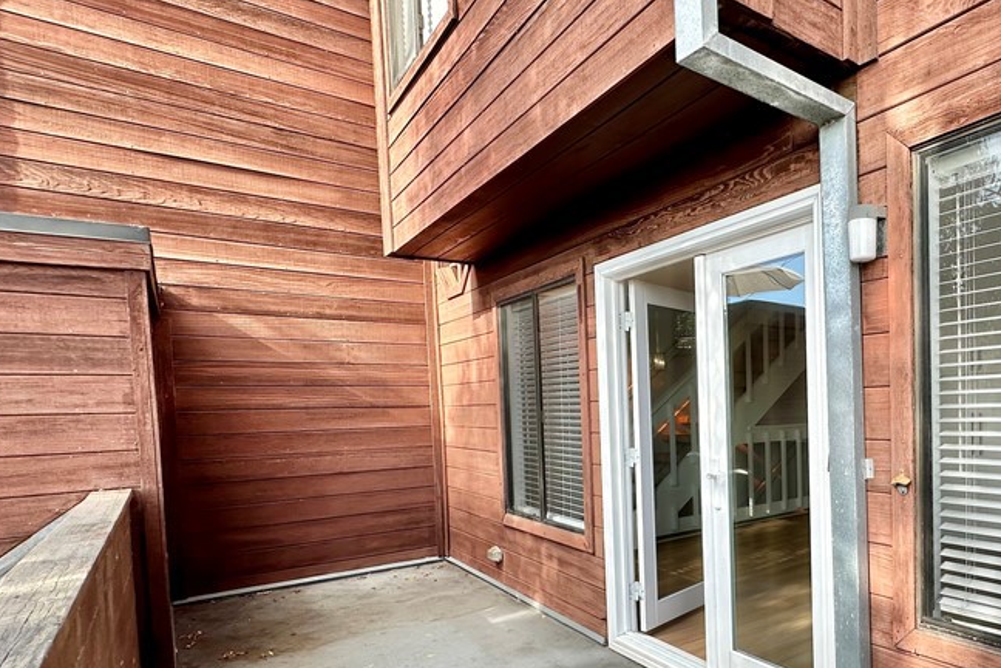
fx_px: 639
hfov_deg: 72.1
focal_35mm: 23
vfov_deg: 54.2
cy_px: 433
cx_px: 720
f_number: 2.2
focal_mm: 2.22
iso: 40
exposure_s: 1/385
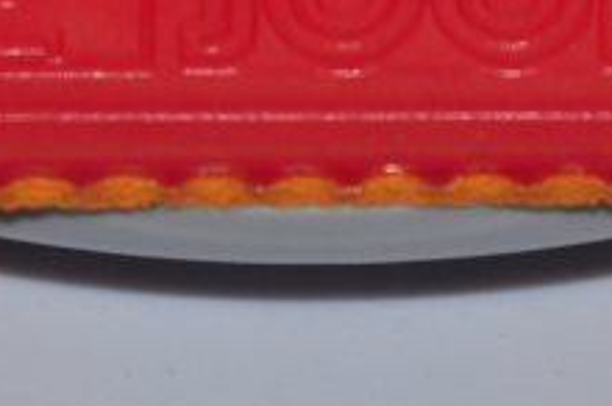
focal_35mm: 732
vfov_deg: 1.9
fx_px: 12431
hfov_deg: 2.8
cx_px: 409
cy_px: 189
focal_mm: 105
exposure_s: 1/15
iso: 200
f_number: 5.6
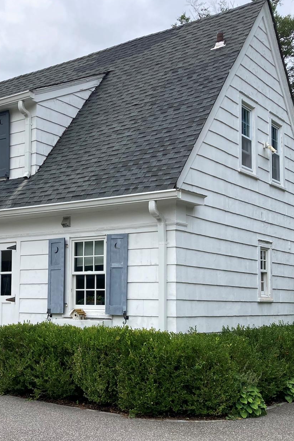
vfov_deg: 41.0
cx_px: 75
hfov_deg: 27.7
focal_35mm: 48
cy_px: 256
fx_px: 588
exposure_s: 1/727
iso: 20
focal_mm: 3.99
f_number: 1.8
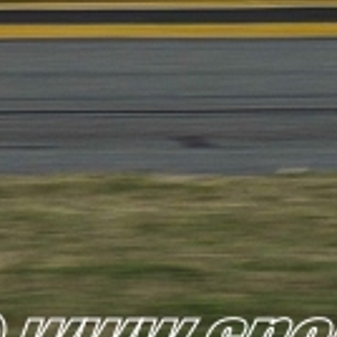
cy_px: -253
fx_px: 7214
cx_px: -5
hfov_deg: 2.7
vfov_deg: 2.7
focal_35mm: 655
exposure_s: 1/320
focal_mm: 130
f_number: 7.1
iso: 100
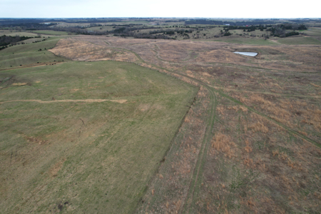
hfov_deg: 78.6
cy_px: 107
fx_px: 196
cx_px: 160
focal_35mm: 22
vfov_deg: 57.2
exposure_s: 1/640
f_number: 2.8
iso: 100
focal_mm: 8.38
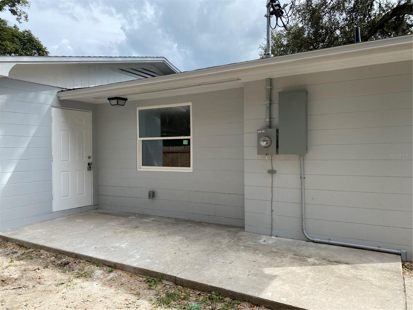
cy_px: 155
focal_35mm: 26
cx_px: 206
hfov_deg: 67.3
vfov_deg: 53.1
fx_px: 310
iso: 32
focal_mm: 4.25
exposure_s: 1/1258
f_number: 1.8
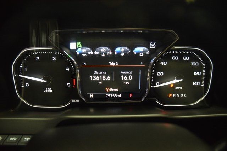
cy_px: 76
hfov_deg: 67.4
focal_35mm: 27
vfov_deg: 48.0
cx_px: 114
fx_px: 170
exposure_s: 1/50
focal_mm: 18
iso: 3200
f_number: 3.5
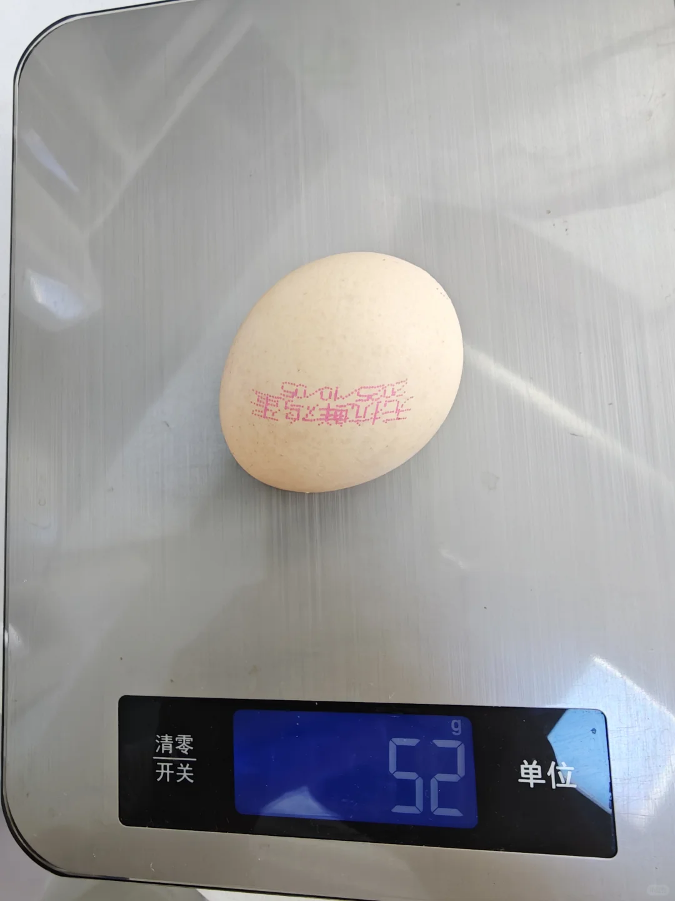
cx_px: 338
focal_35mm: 23
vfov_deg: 73.9
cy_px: 450
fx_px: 598
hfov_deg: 58.9
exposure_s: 1/50
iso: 800
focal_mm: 2.13
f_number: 2.2
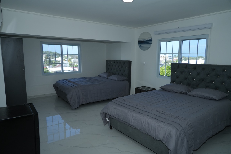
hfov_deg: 73.8
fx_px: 154
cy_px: 77
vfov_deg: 53.1
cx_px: 116
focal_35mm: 24
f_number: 4
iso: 1000
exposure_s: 1/5000
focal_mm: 24
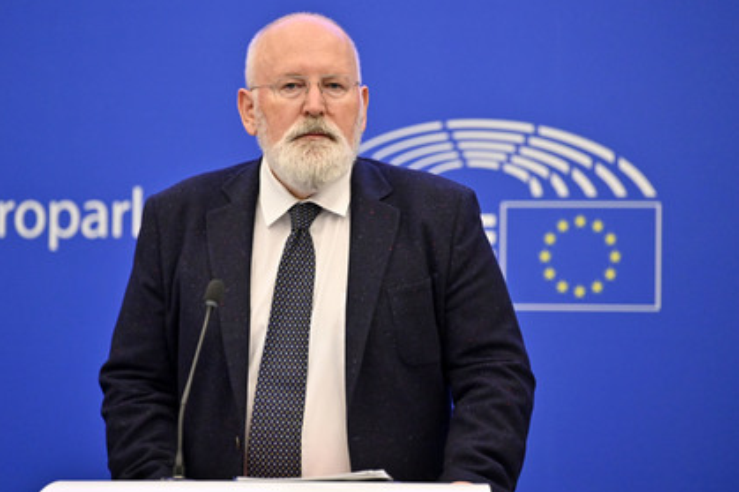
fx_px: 3201
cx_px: 354
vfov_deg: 8.8
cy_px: 247
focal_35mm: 156
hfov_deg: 13.2
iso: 5000
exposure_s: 1/1000
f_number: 2.8
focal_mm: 145
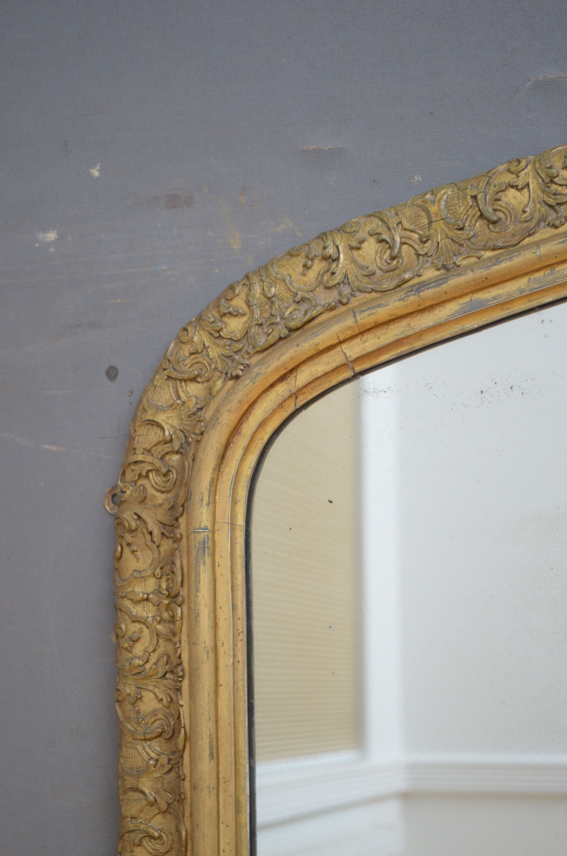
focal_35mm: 72
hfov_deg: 18.8
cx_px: 284
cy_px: 428
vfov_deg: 28.1
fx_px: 1709
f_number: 5.6
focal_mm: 48
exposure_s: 1/125
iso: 1000
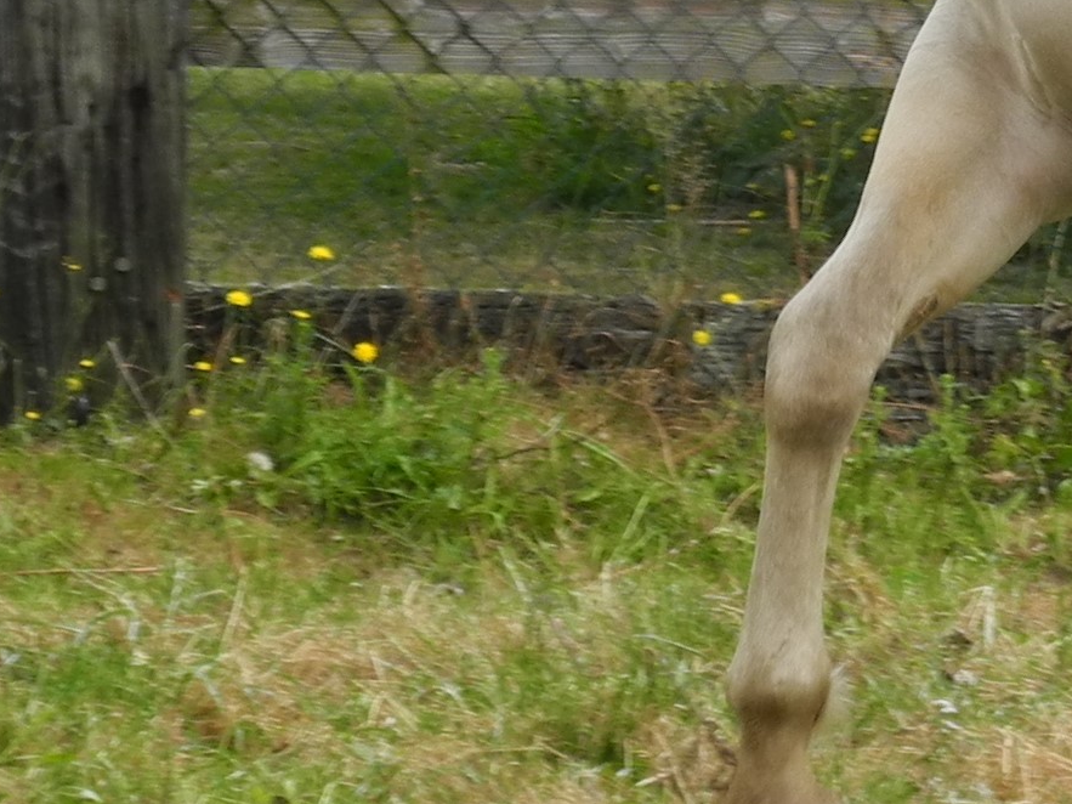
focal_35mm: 272
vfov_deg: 5.4
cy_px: -29
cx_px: 1505
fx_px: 8422
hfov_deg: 7.2
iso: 100
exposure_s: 1/344
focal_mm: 20.1
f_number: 4.5
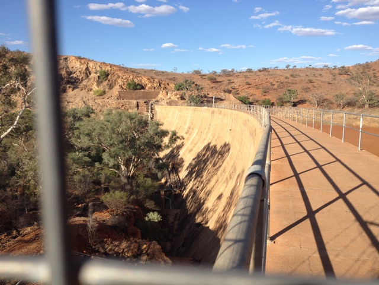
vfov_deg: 40.7
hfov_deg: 52.6
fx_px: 383
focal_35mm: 35
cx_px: 190
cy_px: 142
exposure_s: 1/1416
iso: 50
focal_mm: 4.28
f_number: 2.4
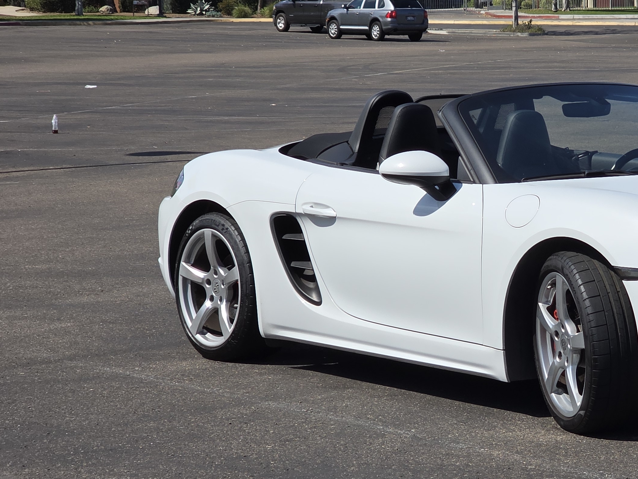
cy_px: 249
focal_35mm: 131
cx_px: 599
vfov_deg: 11.3
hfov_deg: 14.9
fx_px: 2414
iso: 50
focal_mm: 7.9
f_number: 2.4
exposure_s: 1/2945
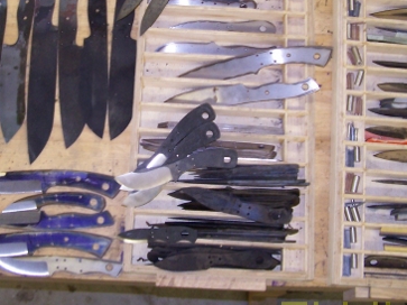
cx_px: 186
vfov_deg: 21.8
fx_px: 787
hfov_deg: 29.0
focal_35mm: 67
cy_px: 89
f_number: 2.8
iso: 140
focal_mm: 6.3
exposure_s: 1/60
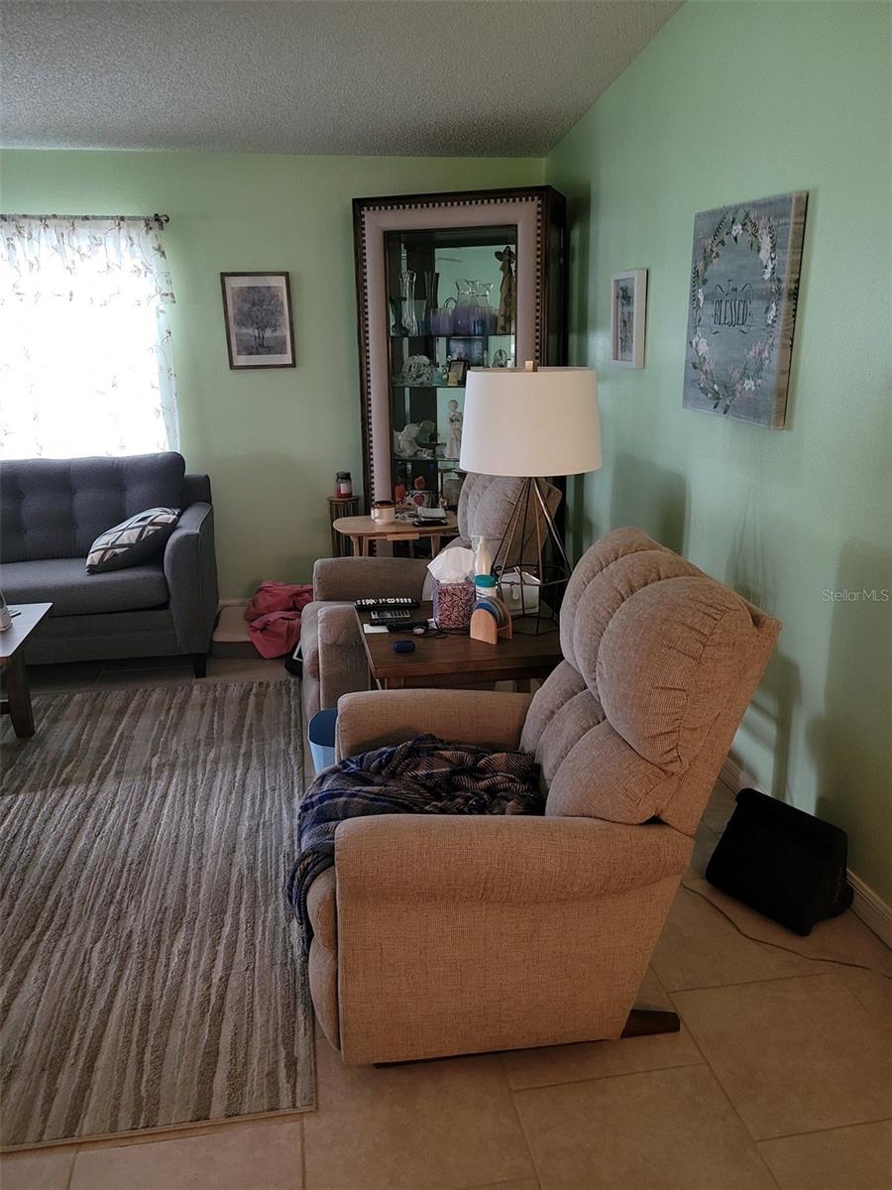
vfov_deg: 63.4
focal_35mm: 28
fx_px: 962
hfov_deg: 49.7
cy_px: 595
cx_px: 446
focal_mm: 5.9
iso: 500
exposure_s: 1/40
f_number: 2
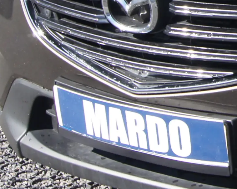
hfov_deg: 10.7
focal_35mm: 169
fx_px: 1185
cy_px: -119
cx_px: 417
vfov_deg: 8.9
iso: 100
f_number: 9
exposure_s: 1/100
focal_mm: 24
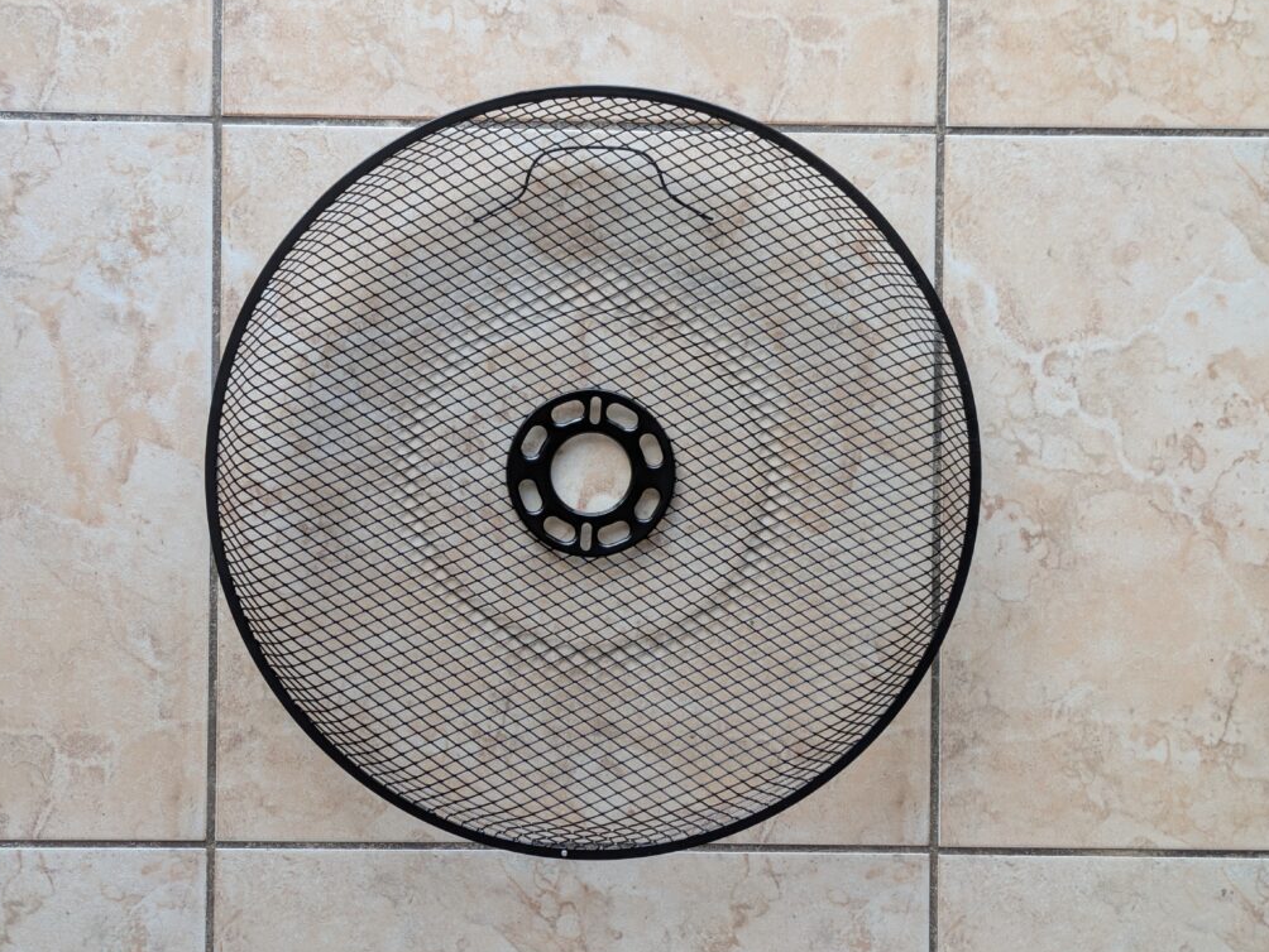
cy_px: 479
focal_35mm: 52
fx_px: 1907
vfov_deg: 28.1
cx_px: 627
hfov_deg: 36.8
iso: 67
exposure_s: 1/120
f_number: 1.89
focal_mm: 5.43
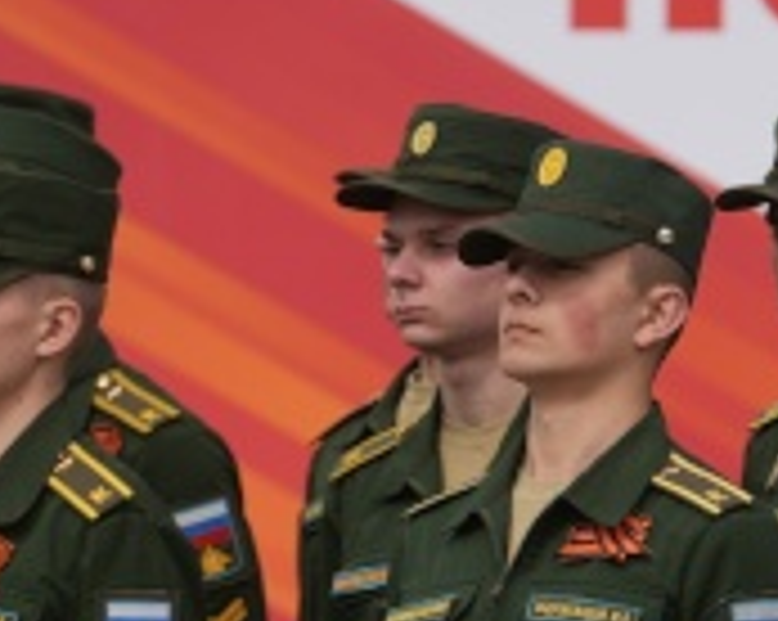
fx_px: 10626
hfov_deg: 4.2
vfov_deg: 3.3
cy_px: 220
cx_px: 814
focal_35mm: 462
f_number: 5.6
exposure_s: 1/1000
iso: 125
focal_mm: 142
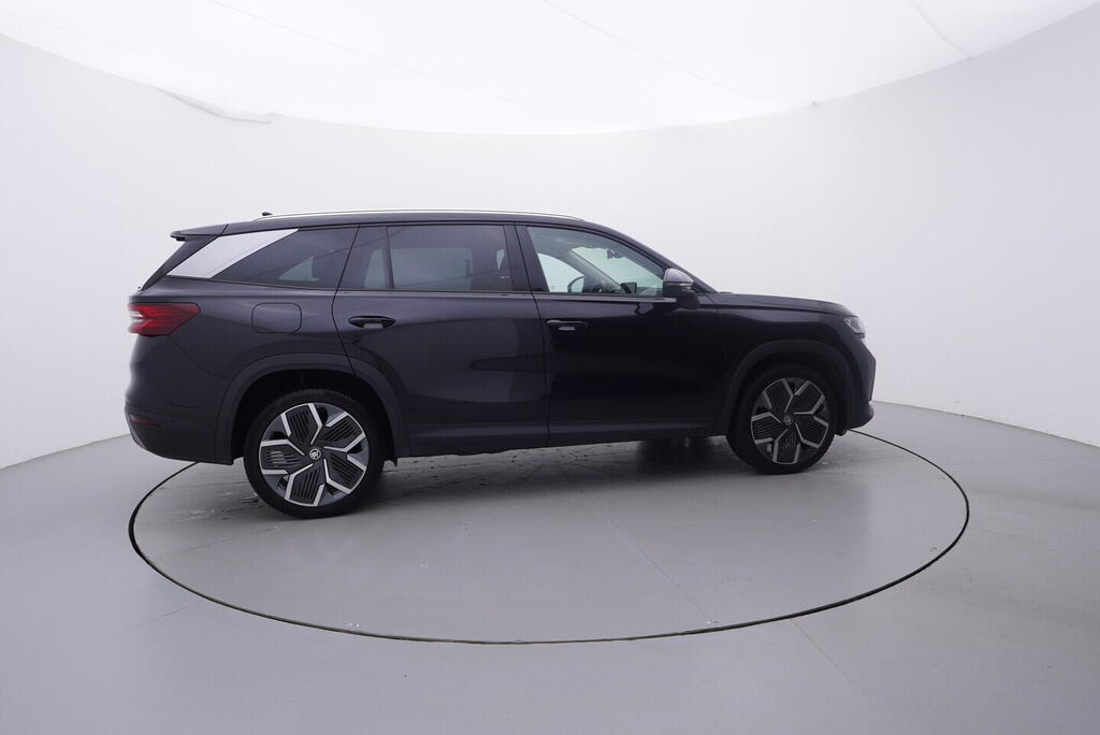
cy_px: 368
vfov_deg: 56.2
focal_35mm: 22
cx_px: 550
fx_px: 688
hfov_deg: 77.3
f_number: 5
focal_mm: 15
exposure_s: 1/80
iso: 200
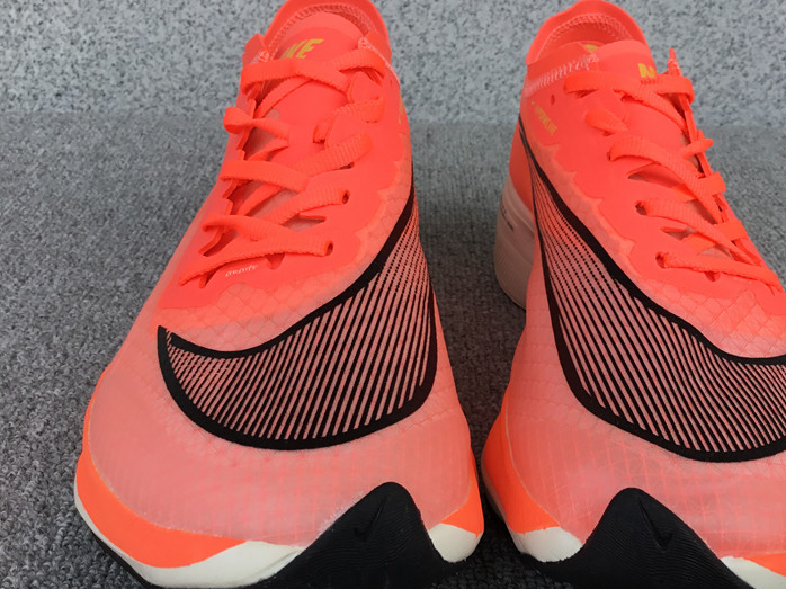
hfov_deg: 46.5
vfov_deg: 35.9
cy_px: 325
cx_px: 480
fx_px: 908
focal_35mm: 40
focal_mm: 3.3
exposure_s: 1/359
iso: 25
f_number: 2.4
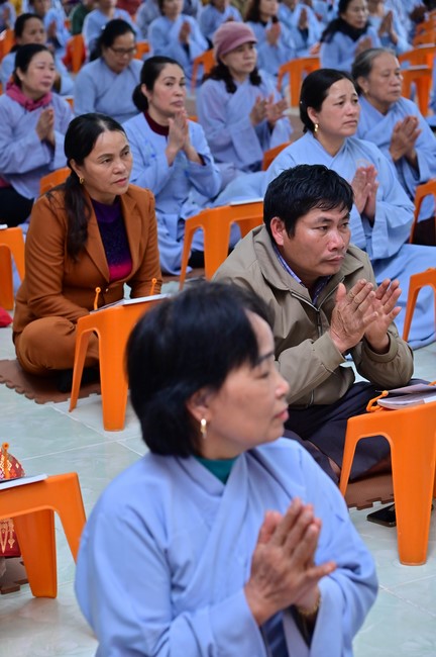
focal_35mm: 92
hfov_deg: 14.8
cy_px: 328
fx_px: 1675
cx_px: 218
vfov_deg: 22.2
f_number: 5.6
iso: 2000
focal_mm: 92
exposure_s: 1/200
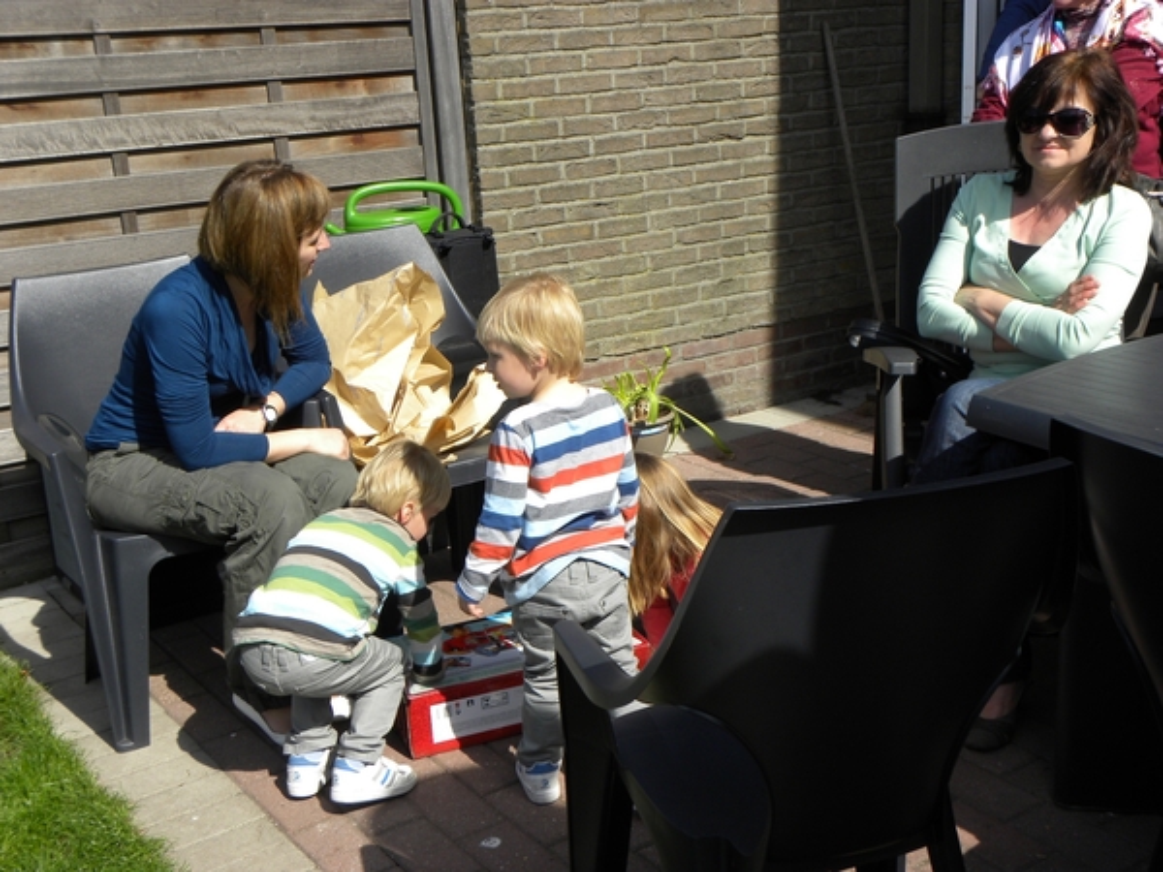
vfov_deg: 31.5
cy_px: 436
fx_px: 1545
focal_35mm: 46
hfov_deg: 41.2
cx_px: 582
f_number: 5
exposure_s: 1/290
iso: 64
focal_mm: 8.2
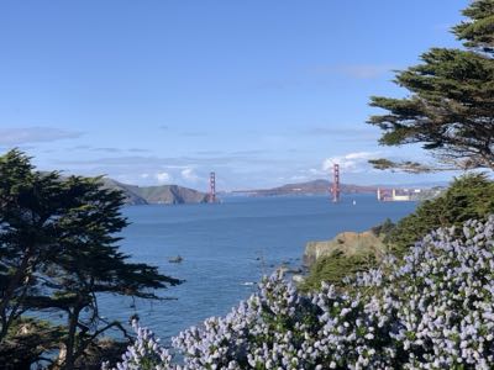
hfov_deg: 36.8
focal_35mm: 52
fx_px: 742
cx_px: 247
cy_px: 185
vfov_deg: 28.0
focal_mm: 6
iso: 16
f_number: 2.4
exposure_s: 1/1142
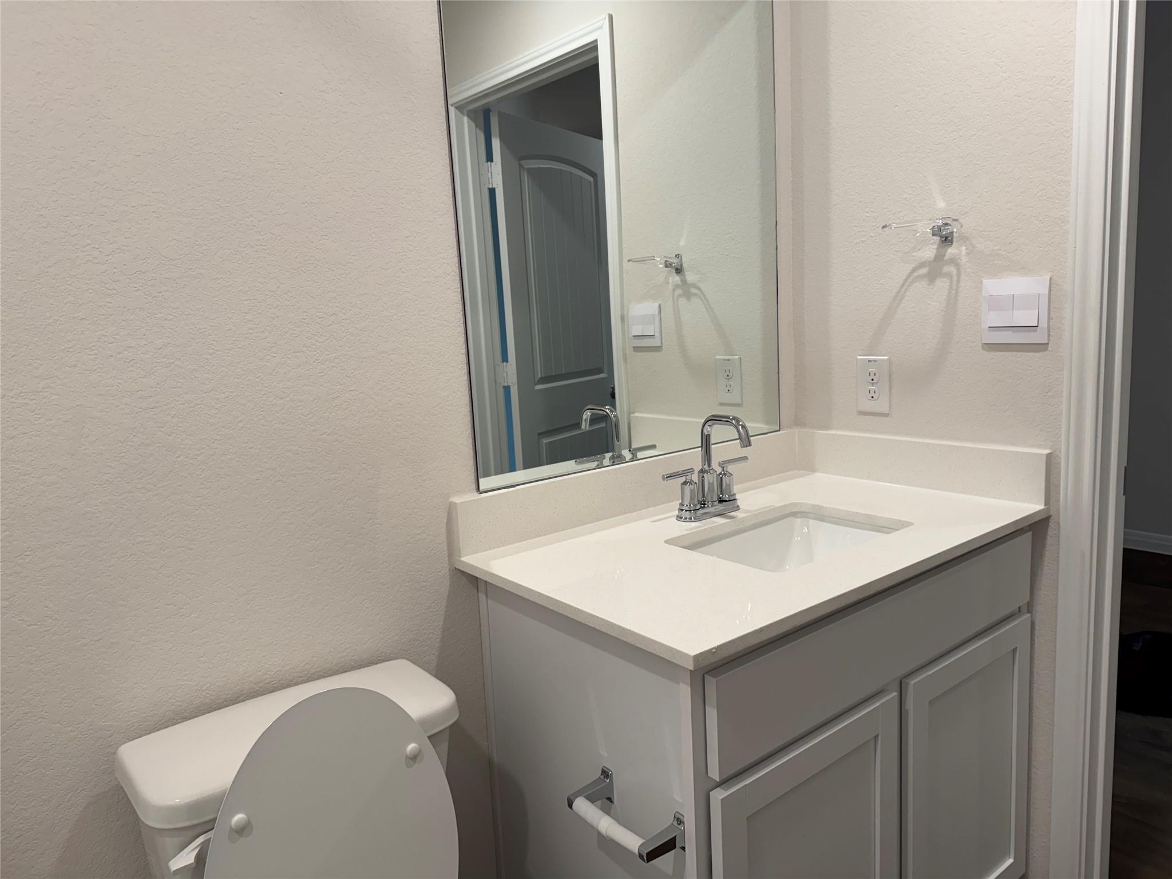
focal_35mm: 24
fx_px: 813
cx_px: 586
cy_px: 440
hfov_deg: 71.6
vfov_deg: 56.8
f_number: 1.78
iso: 160
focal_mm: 6.76
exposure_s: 1/120
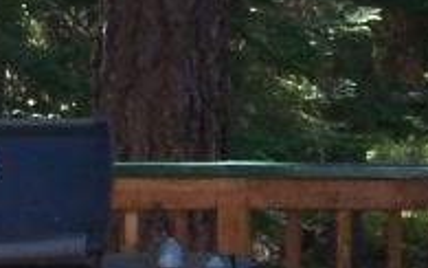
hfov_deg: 8.2
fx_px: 2929
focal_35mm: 251
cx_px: -226
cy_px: 200
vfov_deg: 5.2
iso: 64
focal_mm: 5.85
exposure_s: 1/200
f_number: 2.8
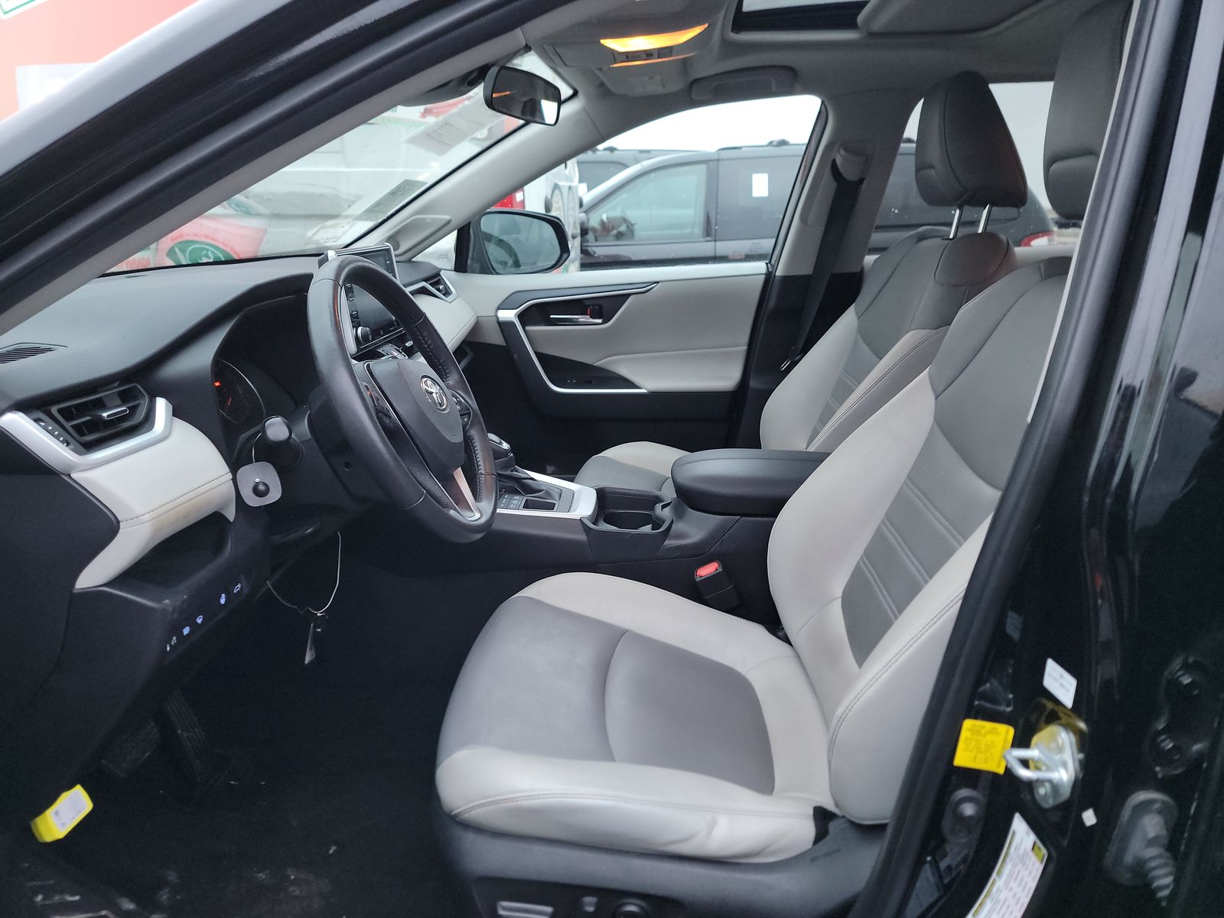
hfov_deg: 71.6
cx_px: 612
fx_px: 849
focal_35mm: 24
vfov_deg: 56.8
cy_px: 459
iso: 823
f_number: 1.8
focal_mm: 6.7
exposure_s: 1/24
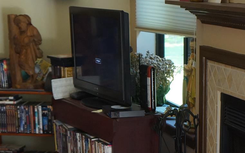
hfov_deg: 18.1
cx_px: 149
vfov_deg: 11.2
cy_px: 185
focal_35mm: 115
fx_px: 768
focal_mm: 28
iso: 640
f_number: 4
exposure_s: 1/60
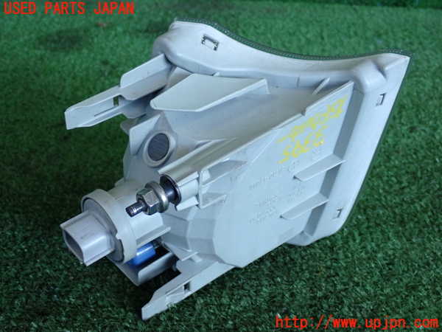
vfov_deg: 23.7
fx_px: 792
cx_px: 221
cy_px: 166
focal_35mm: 62
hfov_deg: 31.2
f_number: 3.6
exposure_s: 1/125
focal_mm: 11.09
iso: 500
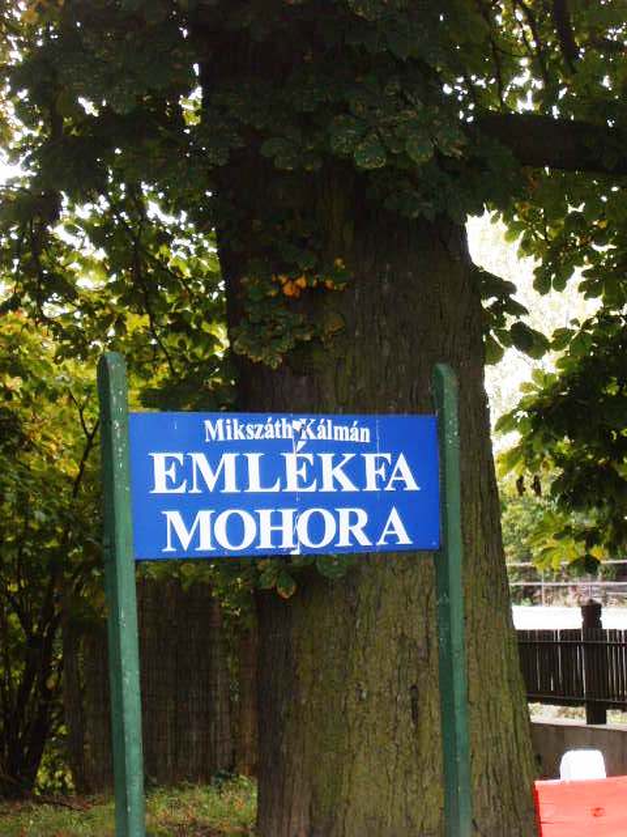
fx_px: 2753
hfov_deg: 13.0
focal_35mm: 114
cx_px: 314
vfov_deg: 17.3
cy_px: 418
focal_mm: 17.4
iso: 141
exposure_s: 1/60
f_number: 4.8
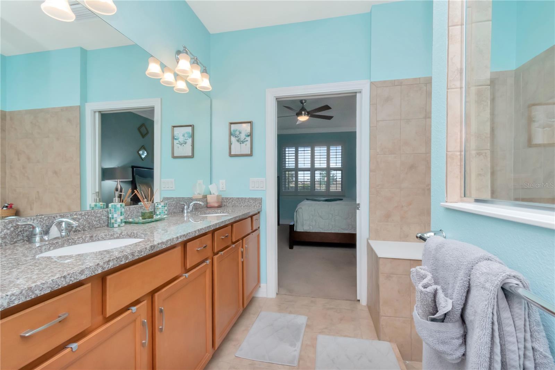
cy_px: 185
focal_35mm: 15
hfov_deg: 100.4
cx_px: 278
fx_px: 231
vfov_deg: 77.3
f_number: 14
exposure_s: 1/125
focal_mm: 10
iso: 1000
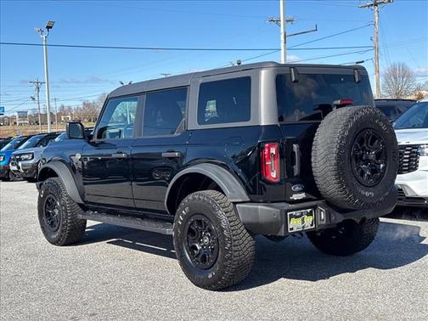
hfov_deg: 39.7
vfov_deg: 30.3
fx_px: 593
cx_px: 214
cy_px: 160
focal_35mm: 48
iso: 64
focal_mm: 6.76
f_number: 1.78
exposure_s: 1/3257
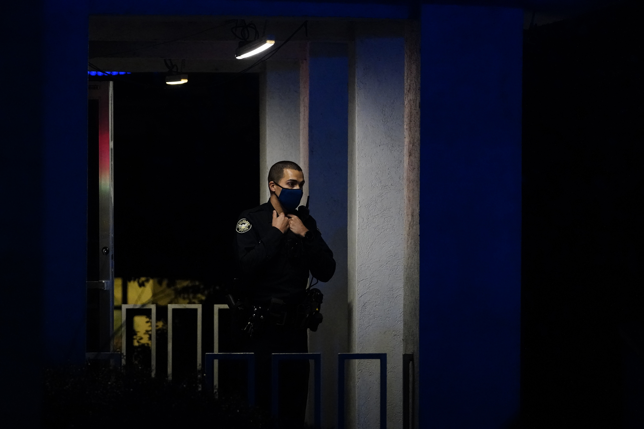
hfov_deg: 11.4
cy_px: 214
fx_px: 3238
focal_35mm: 181
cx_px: 322
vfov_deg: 7.6
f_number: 5.6
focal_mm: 181
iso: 12800
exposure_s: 1/1000
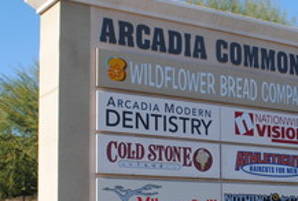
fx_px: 639
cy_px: 182
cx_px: 240
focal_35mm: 77
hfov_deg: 25.8
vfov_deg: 17.6
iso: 100
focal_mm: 18
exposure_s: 1/200
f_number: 10
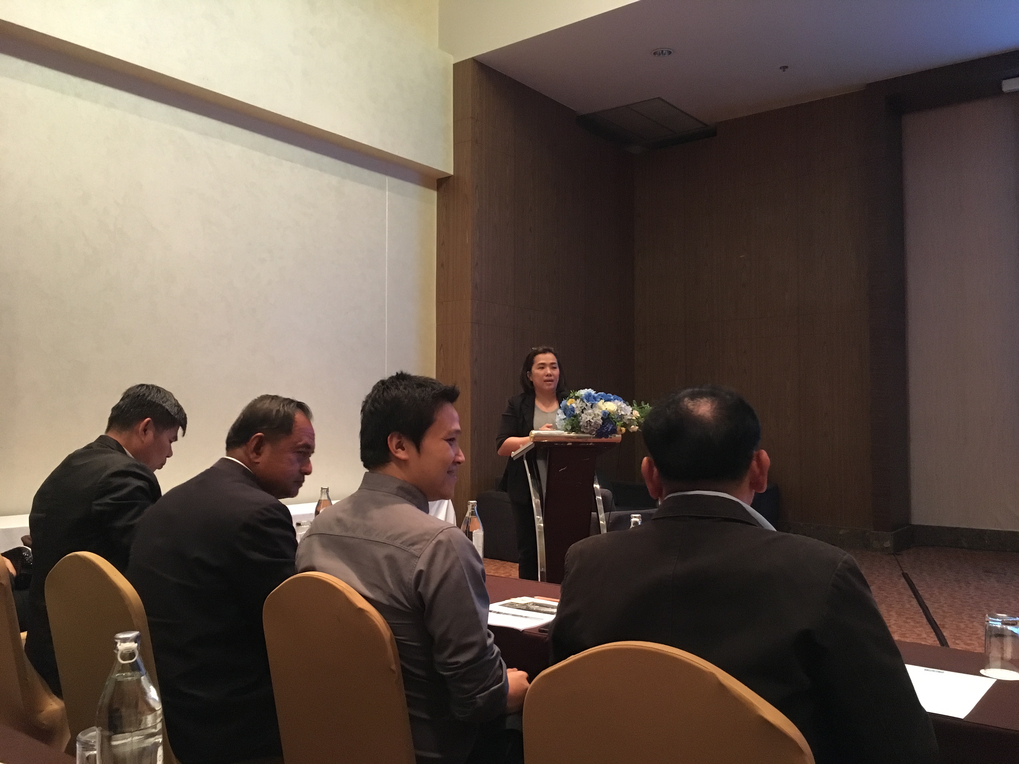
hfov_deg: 61.7
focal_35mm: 29
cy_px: 382
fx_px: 854
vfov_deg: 48.2
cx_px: 510
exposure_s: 1/17
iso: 320
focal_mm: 4.15
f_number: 2.2
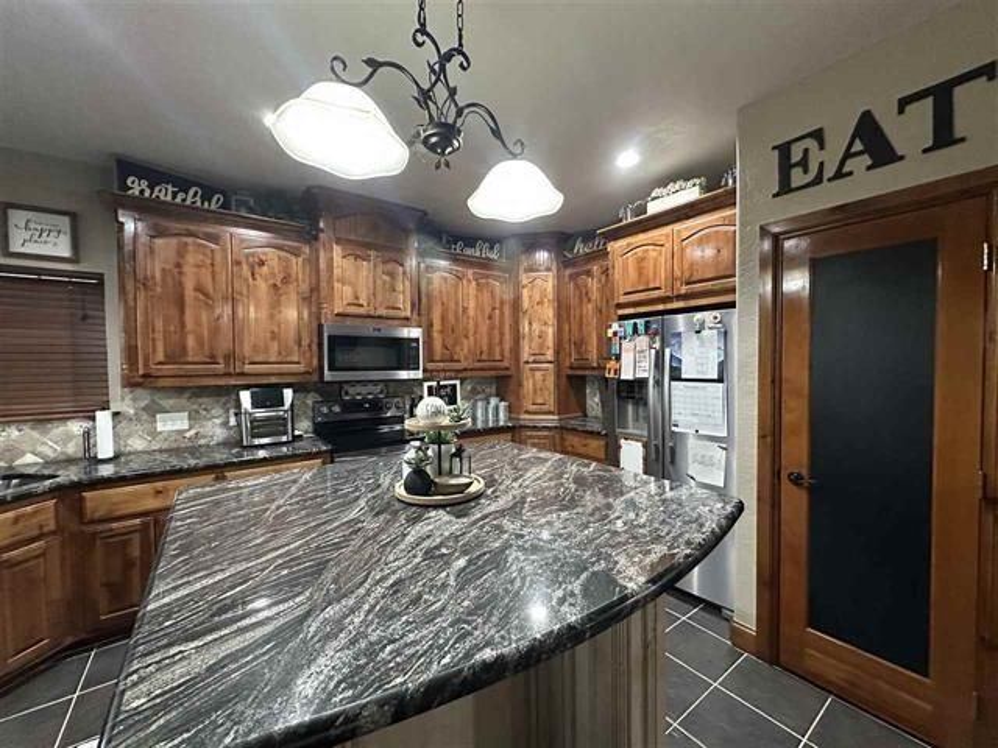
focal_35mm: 14
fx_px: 404
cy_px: 374
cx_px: 499
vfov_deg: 85.7
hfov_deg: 102.1
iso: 640
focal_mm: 2.22
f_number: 2.2
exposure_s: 1/60
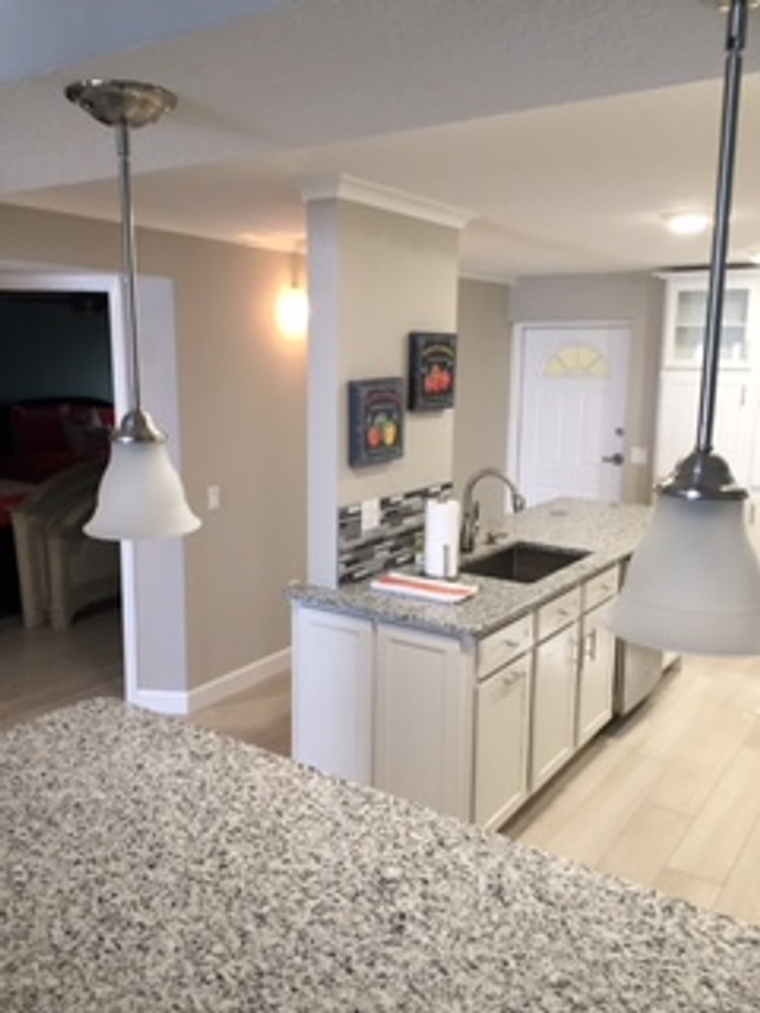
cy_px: 506
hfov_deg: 48.2
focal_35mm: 29
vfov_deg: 61.7
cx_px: 380
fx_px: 849
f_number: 2.2
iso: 100
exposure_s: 1/30
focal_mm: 4.15
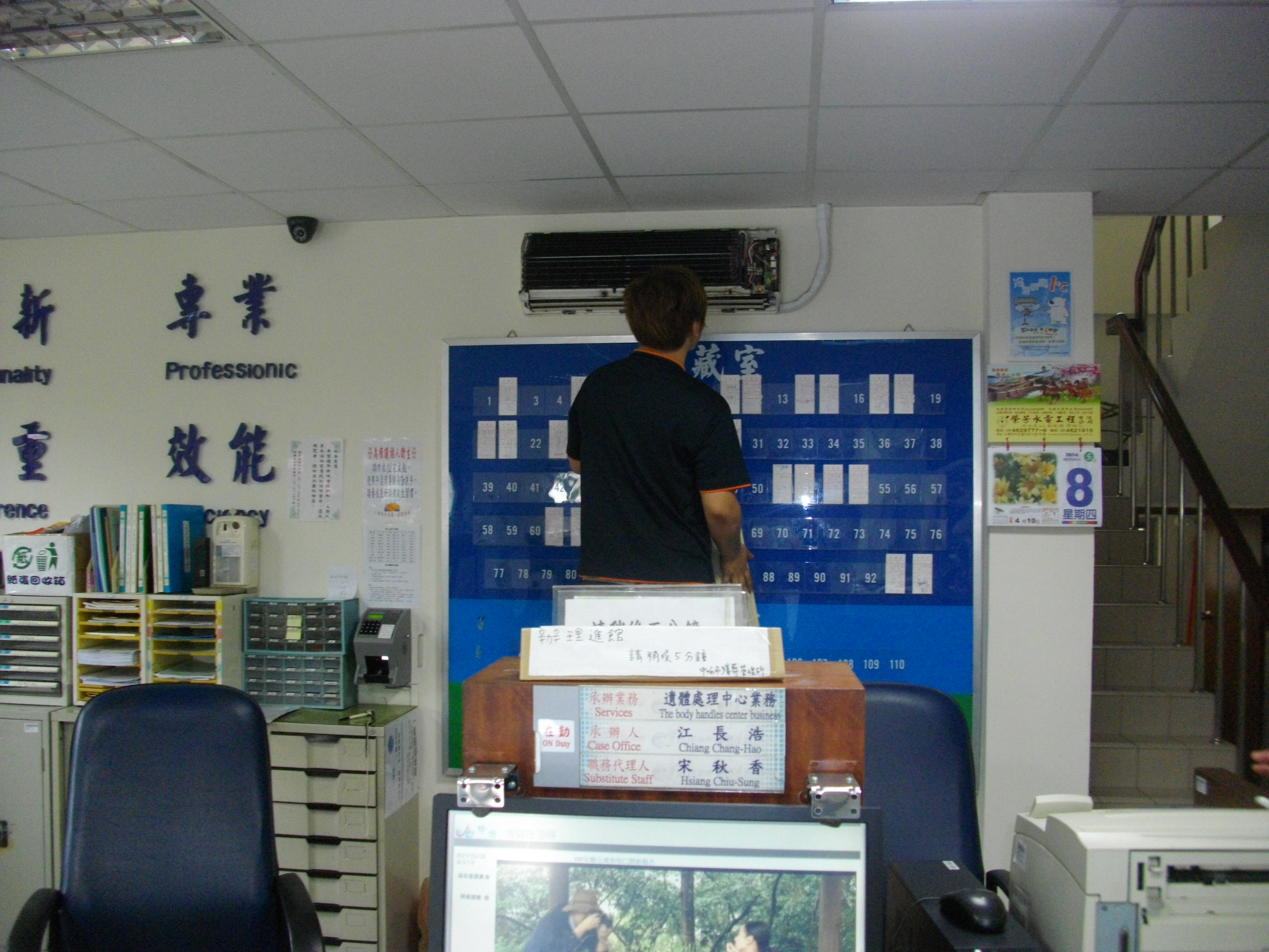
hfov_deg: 56.8
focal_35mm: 32
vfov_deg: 44.2
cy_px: 476
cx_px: 634
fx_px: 1173
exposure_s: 1/50
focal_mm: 5.7
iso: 314
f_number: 2.9
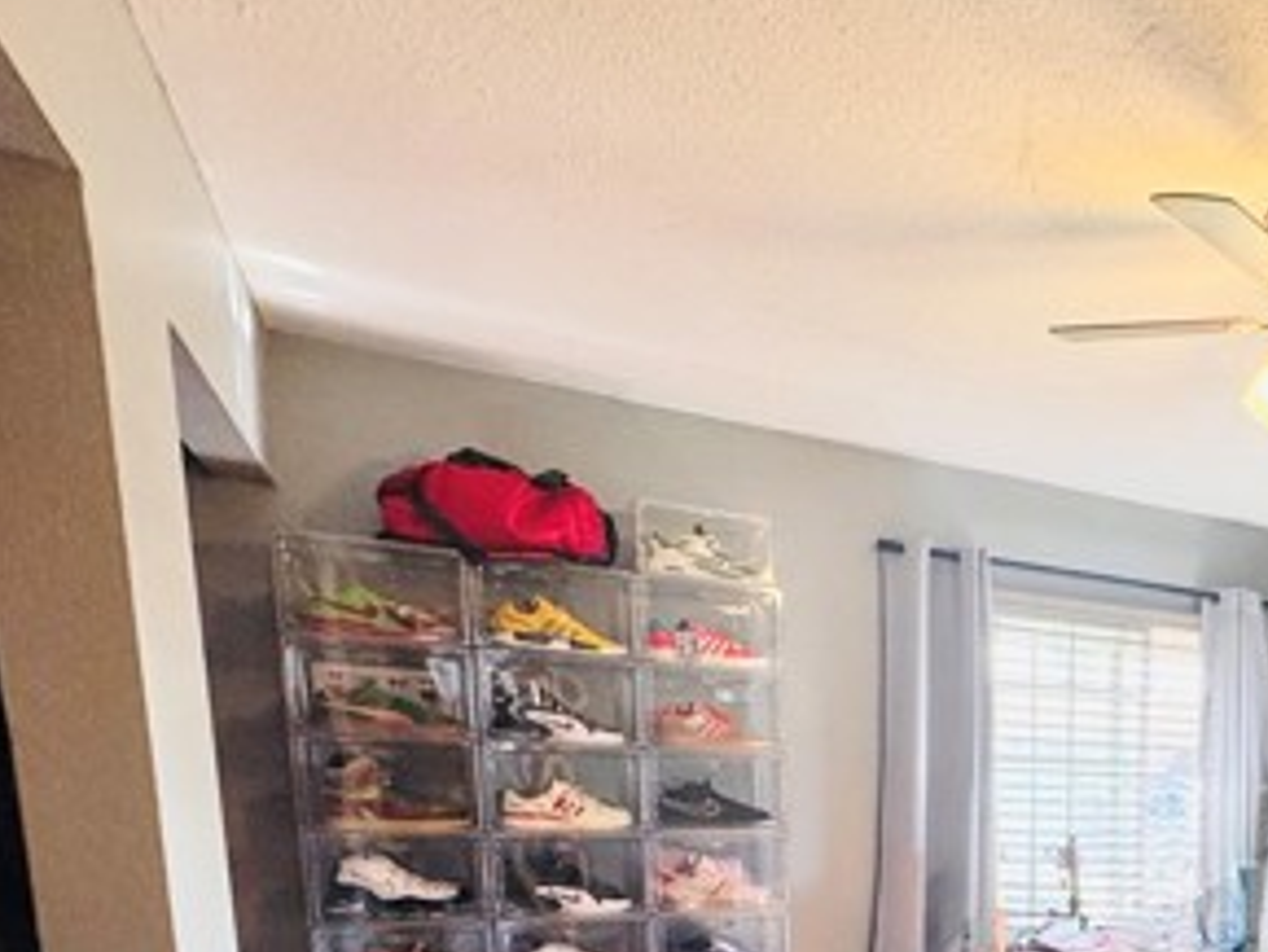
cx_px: 1255
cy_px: 965
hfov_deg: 48.5
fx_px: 1136
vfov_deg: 39.7
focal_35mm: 31
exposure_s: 1/120
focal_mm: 2.22
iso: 250
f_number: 2.2
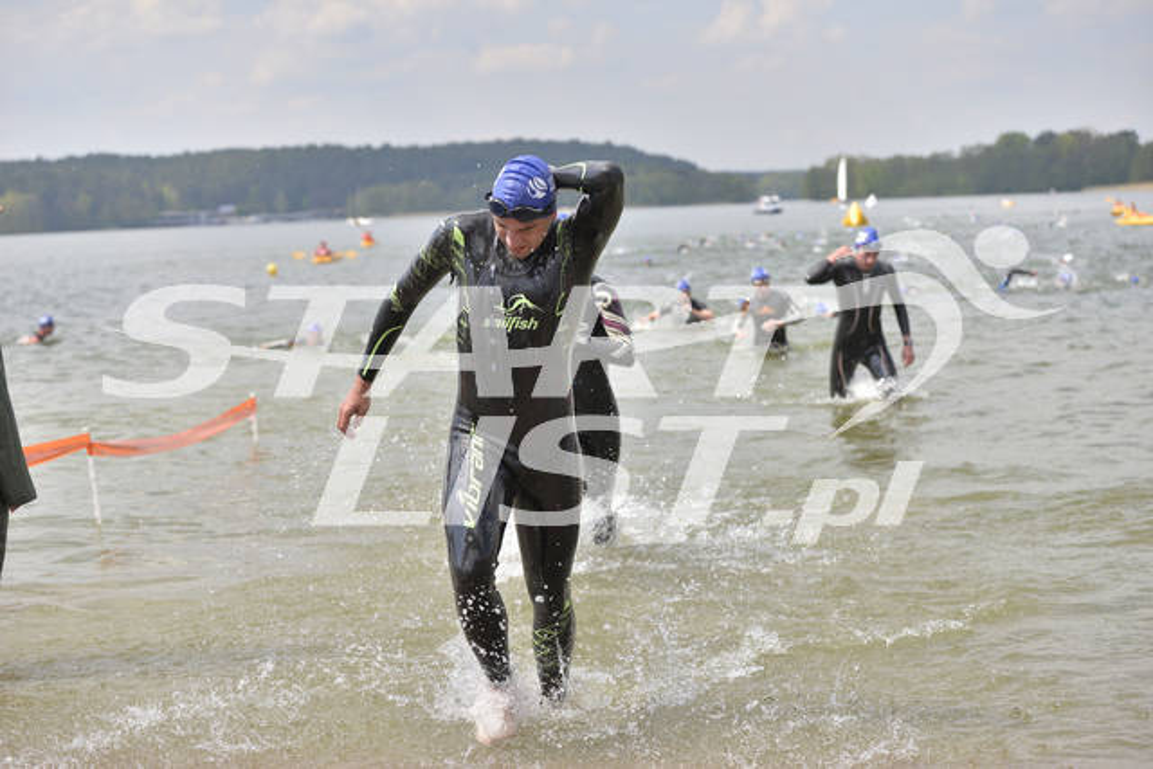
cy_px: 384
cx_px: 576
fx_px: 2242
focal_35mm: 70
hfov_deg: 28.8
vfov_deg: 19.5
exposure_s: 1/2000
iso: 200
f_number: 4
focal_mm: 70
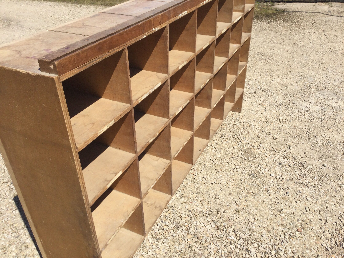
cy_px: 129
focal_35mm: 31
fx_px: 308
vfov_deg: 45.4
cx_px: 172
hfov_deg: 58.4
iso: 25
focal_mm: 3.3
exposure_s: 1/1631
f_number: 2.4
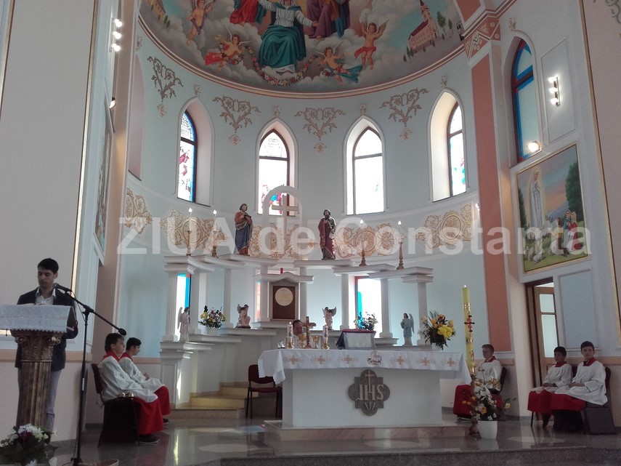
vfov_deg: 45.4
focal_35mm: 31
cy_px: 233
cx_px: 310
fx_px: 556
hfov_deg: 58.4
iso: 80
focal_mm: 3.31
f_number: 2.2
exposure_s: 1/100
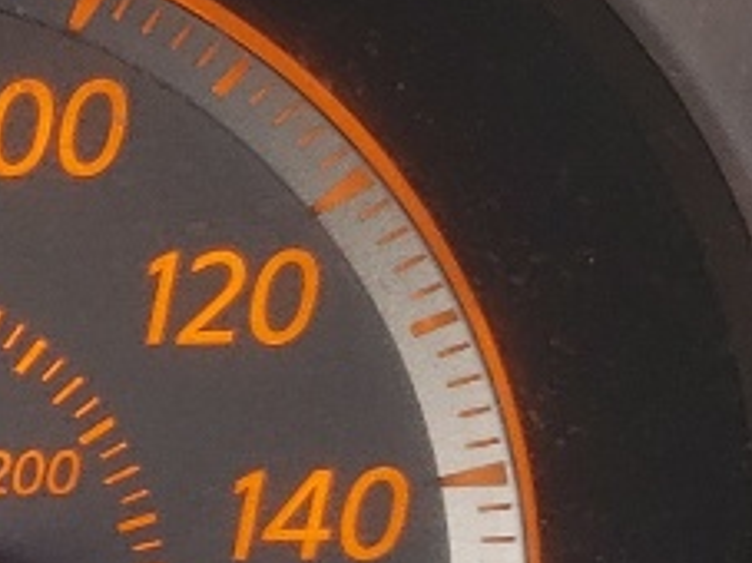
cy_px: 715
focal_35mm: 183
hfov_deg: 10.6
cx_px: -229
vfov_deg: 8.0
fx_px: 3973
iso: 50
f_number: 1.5
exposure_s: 1/217
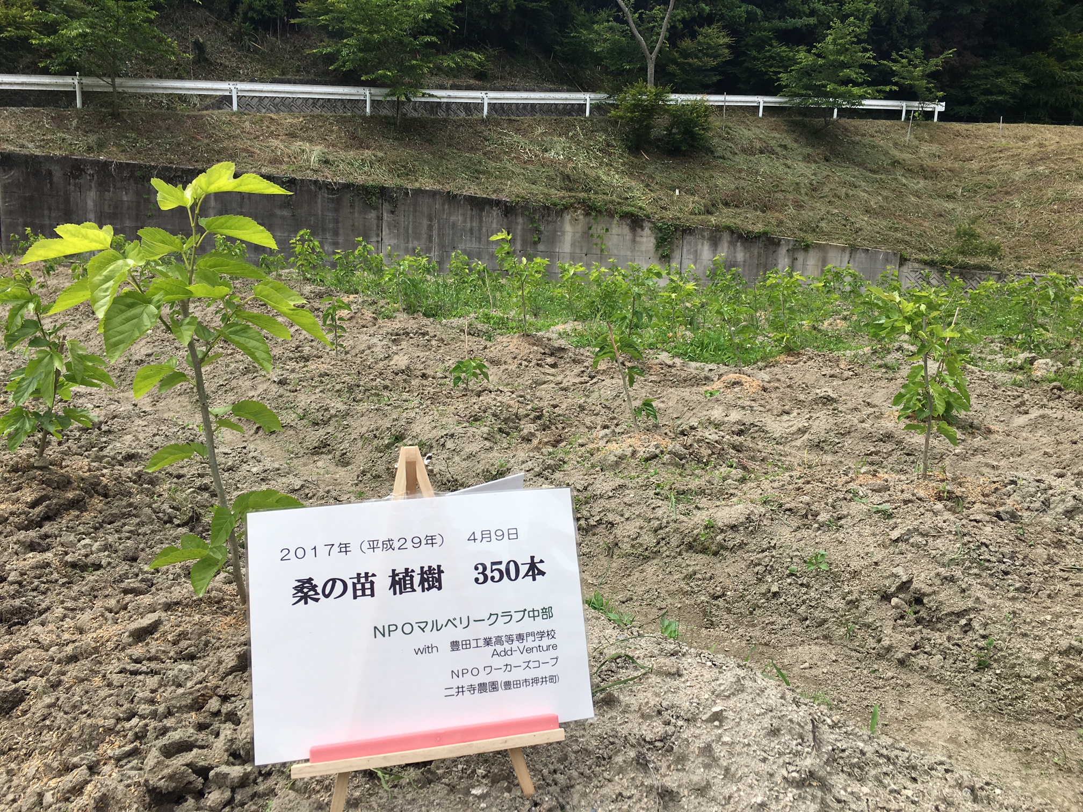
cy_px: 406
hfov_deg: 61.7
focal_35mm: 29
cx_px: 542
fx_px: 907
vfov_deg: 48.2
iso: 25
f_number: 2.2
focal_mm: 4.15
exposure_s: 1/1131
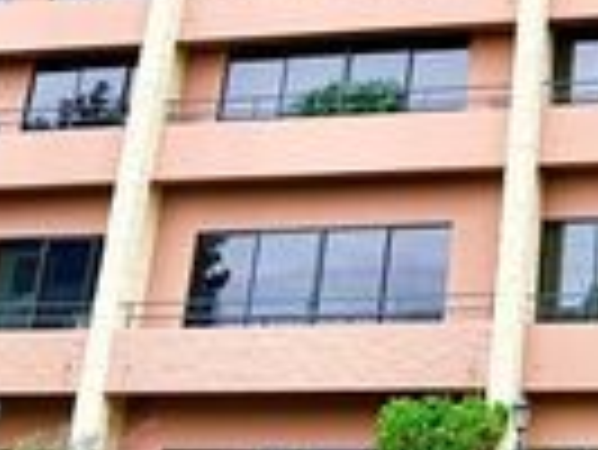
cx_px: 728
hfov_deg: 20.3
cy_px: -196
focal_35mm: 90
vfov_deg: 15.4
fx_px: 1556
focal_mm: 6.76
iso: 160
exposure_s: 1/121
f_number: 1.78
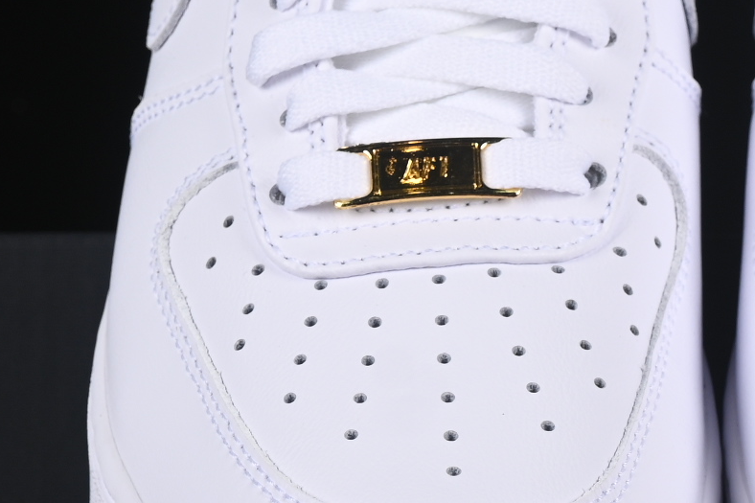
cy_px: 250
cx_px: 723
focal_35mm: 265
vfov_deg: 5.2
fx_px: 5556
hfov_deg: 7.7
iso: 160
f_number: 8
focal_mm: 50
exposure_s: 1/125
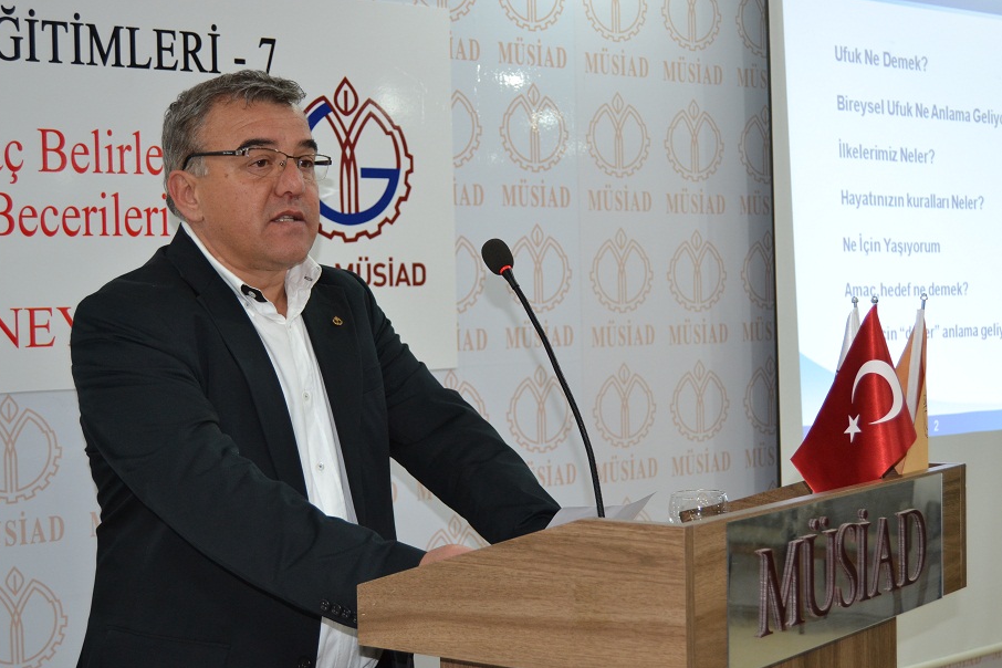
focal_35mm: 58
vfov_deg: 23.4
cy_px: 338
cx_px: 493
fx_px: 1614
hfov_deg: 34.5
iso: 640
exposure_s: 1/60
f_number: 4.8
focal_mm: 38
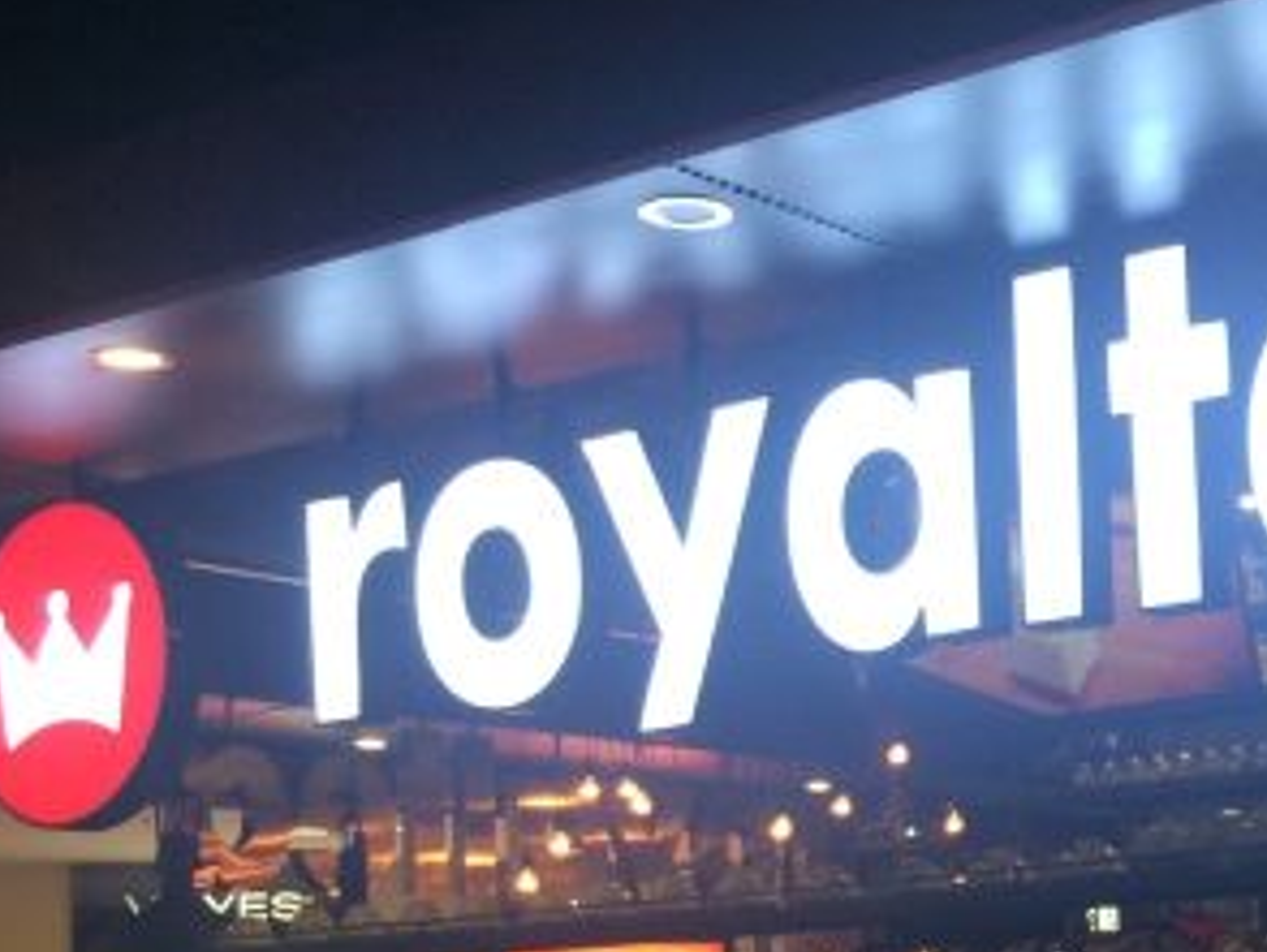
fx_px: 2528
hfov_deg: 26.2
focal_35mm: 69
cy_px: 894
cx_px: 1353
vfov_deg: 20.8
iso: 50
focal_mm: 4.15
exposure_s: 1/33
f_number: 2.2
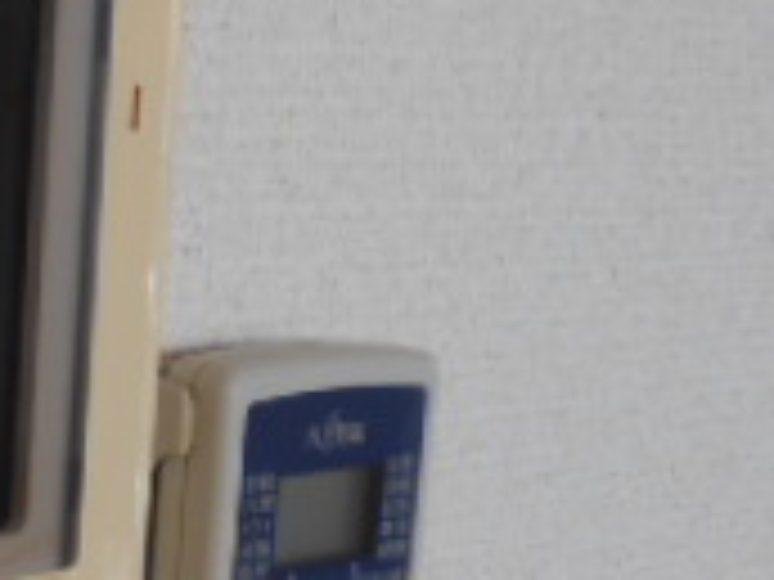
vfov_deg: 14.8
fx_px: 2169
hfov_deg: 18.1
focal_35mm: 97
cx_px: -369
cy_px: 652
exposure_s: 1/30
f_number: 3.5
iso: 100
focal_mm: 4.6
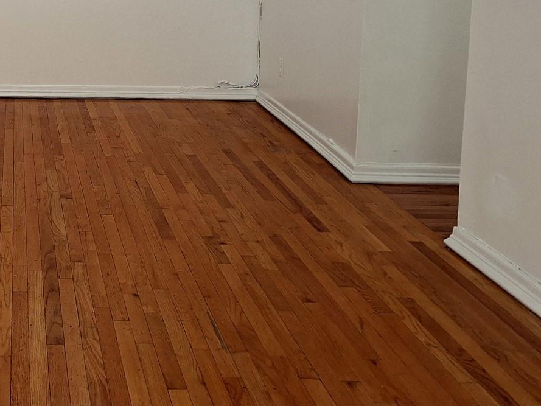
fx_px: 828
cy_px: 2
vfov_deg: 26.1
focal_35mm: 53
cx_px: -16
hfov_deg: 32.8
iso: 100
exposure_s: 1/40
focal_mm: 5.54
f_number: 1.8
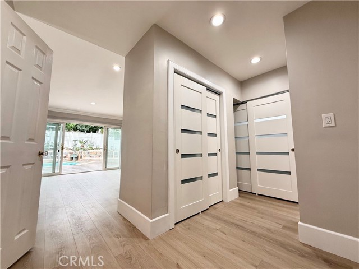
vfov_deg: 85.7
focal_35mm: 14
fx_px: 145
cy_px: 134
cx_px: 180
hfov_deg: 102.1
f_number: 2.2
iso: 100
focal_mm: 2.22
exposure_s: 1/120
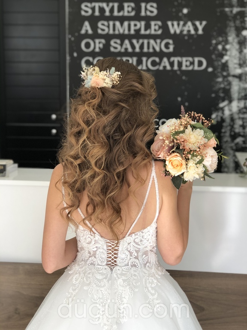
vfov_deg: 33.8
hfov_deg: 25.7
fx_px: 542
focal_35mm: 57
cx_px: 124
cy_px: 165
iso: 25
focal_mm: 6.6
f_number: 2.8
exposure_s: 1/100
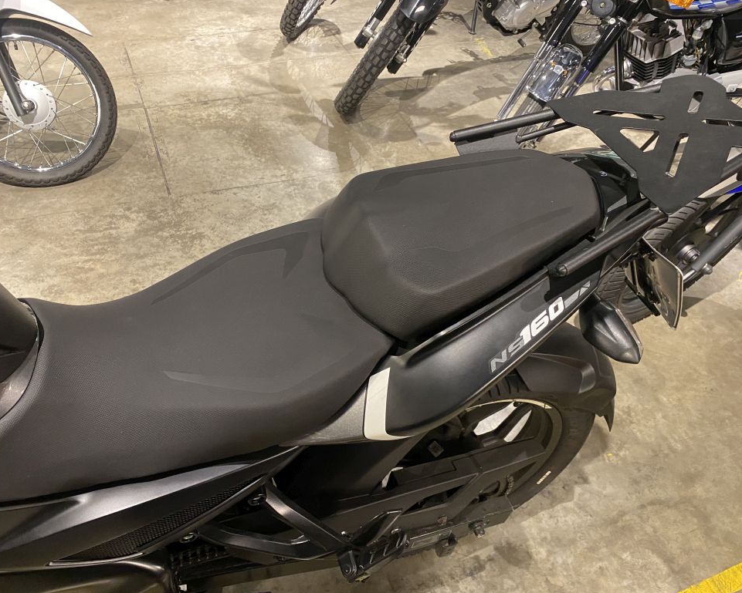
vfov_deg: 51.5
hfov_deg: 62.2
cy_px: 291
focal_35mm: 28
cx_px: 361
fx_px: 615
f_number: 1.8
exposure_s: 1/50
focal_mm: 4.25
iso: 320
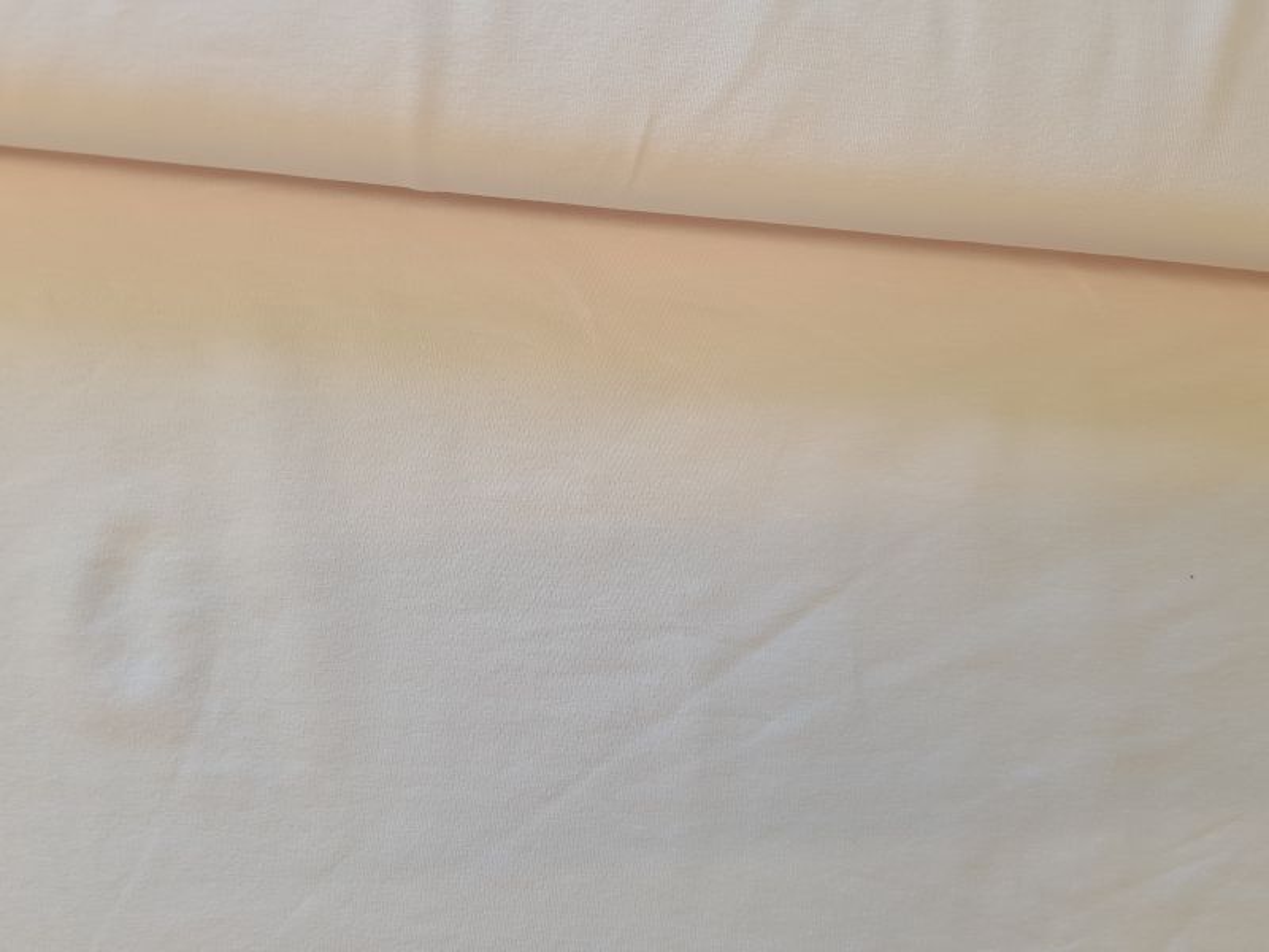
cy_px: 476
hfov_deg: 67.3
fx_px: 953
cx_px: 634
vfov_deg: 53.1
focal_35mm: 26
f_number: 1.8
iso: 64
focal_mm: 5.4
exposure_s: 1/100
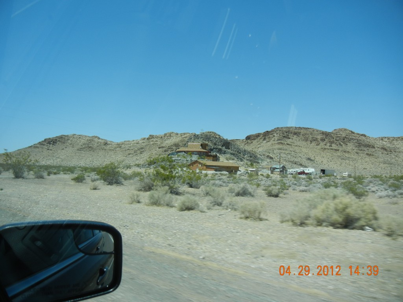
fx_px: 349
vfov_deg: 46.8
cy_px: 151
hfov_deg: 60.0
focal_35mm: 30
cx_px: 202
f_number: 7
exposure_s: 1/417
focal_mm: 5.4
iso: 160
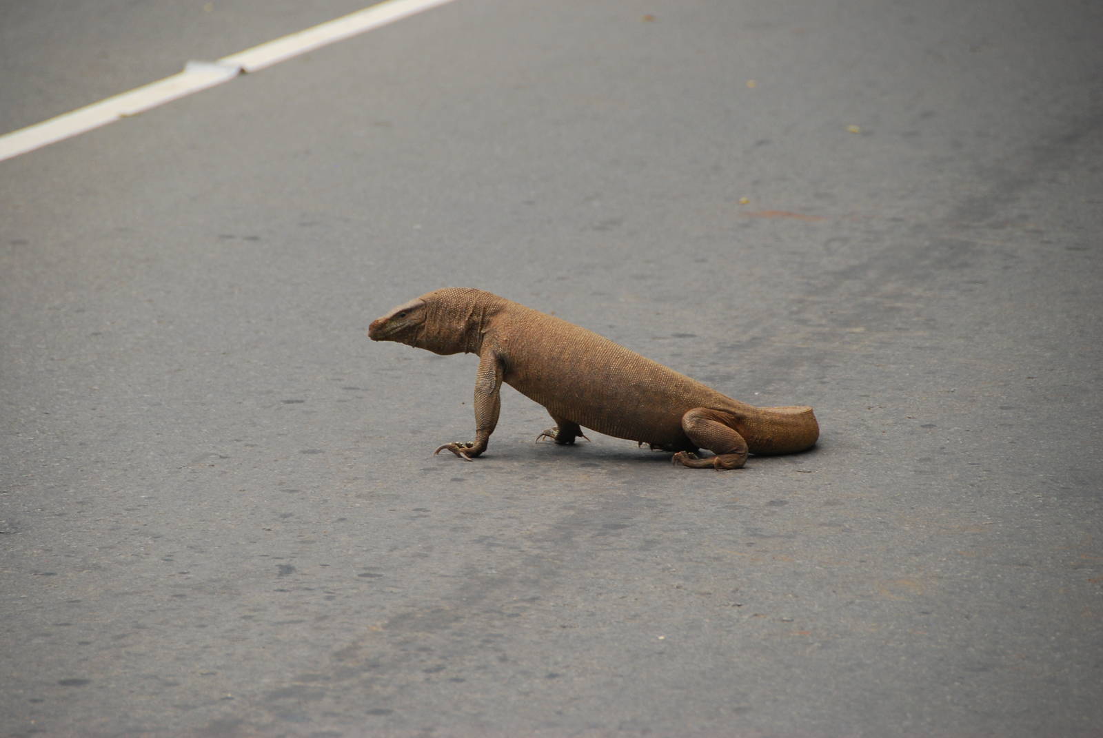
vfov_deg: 4.6
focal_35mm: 300
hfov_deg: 6.9
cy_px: 369
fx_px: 9202
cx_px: 552
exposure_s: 1/200
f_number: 5.6
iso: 320
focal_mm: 200
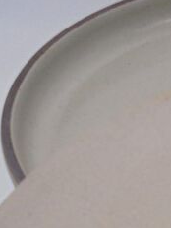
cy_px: 423
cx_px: 297
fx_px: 665
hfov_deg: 13.3
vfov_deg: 16.1
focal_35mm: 101
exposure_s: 1/100
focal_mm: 4.6
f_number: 3.5
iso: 100
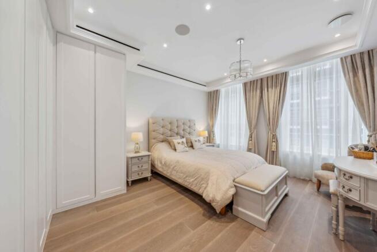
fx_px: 126
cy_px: 126
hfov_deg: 112.6
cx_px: 188
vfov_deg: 90.0
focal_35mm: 12
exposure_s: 1/4
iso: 50
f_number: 9.5
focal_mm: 12
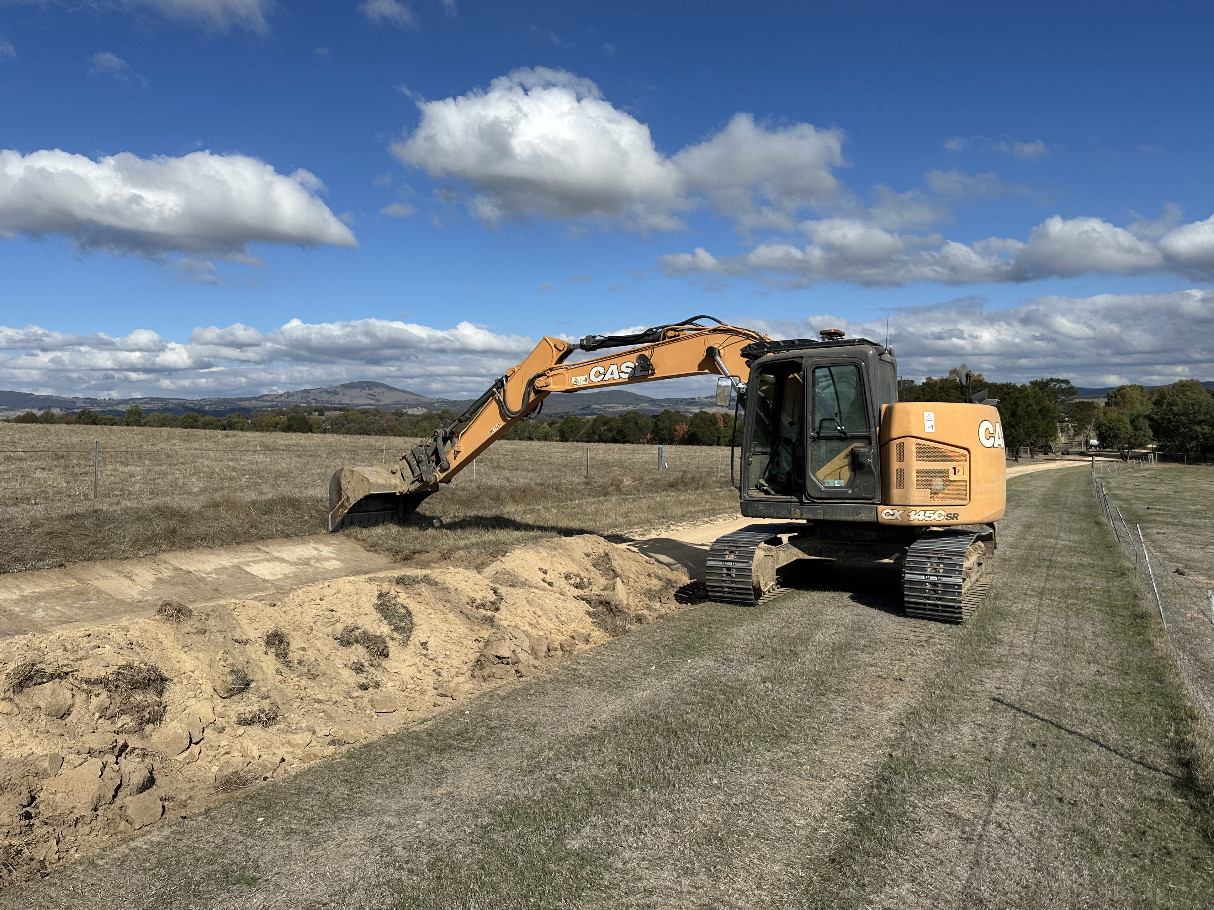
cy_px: 445
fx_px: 877
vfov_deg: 54.9
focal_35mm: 25
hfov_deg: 69.4
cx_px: 626
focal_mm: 6.86
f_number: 1.78
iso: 80
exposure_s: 1/7576
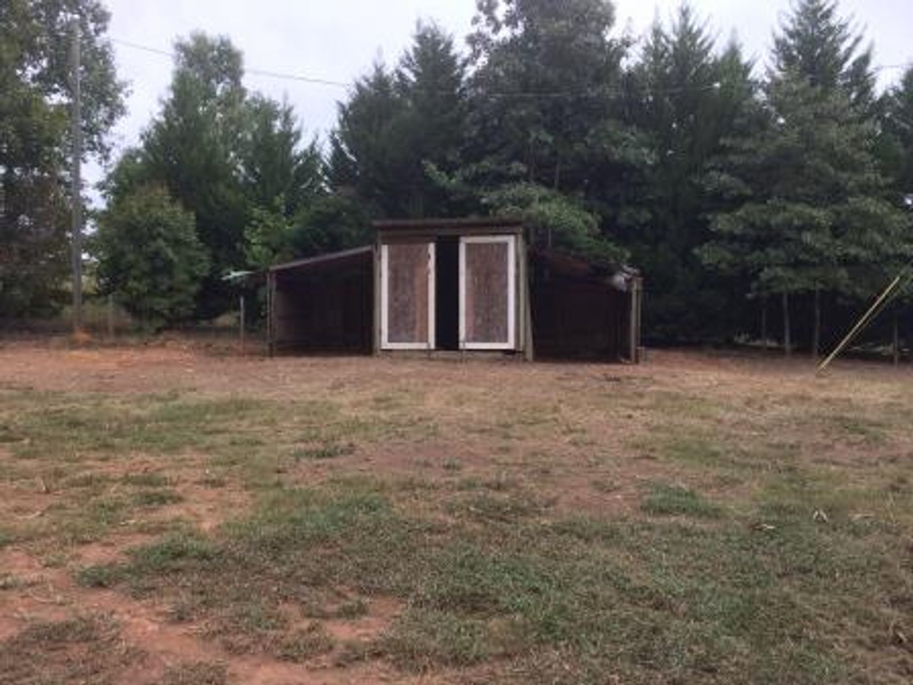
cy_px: 342
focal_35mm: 29
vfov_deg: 48.2
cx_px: 456
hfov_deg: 61.7
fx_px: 765
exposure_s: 1/651
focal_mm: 4.15
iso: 32
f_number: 2.2
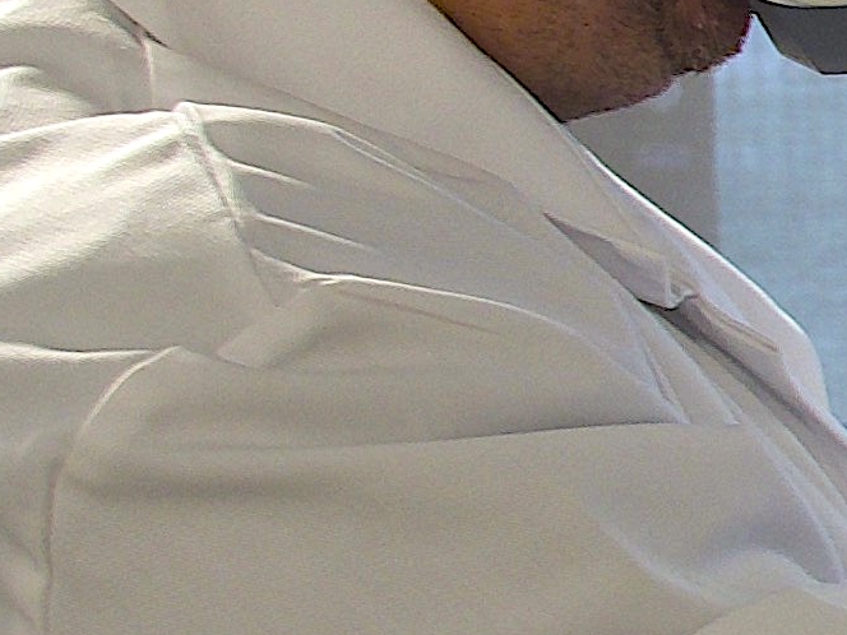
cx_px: 2008
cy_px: 272
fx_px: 6117
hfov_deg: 7.4
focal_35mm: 250
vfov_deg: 5.9
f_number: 3.5
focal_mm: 15
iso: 160
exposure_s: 1/8
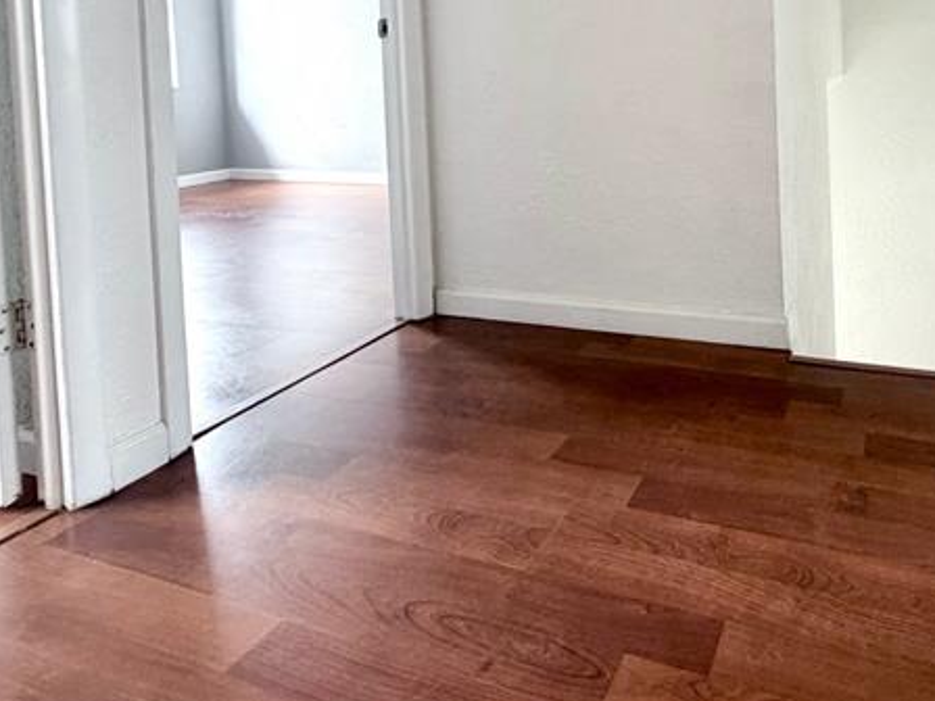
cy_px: 90
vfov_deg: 49.7
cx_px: 630
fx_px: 675
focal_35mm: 25
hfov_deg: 67.3
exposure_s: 1/121
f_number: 2.2
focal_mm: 2.22
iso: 250
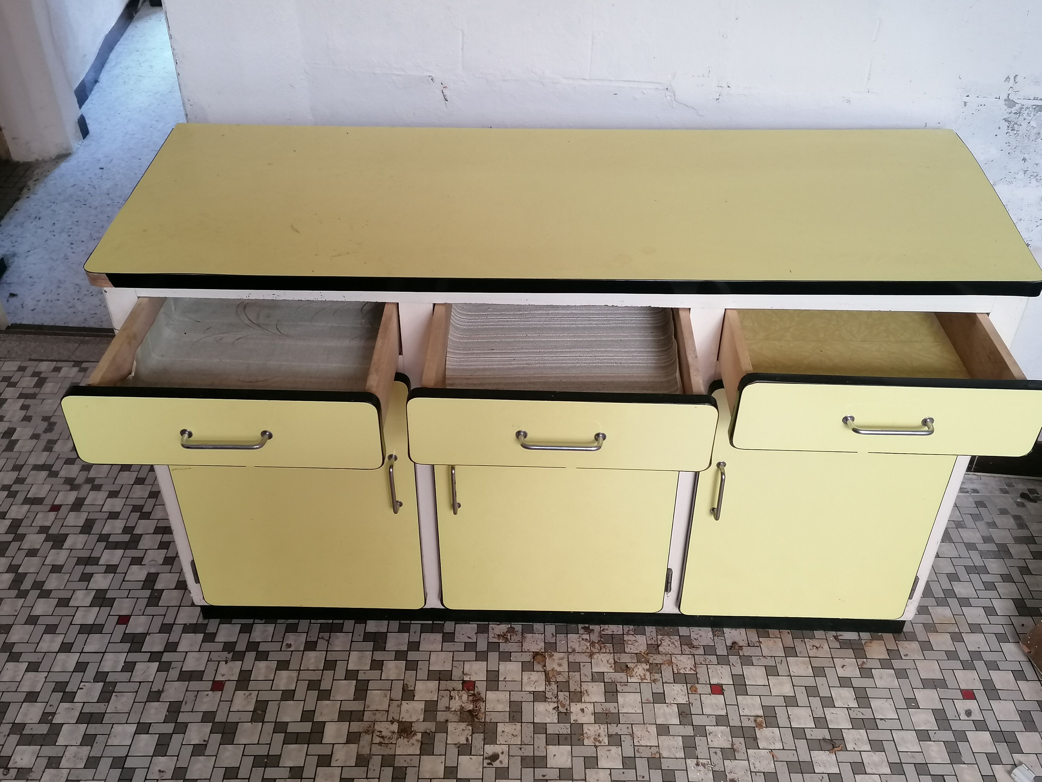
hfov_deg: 52.6
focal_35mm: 35
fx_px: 1054
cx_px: 521
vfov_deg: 40.7
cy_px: 391
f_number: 1.8
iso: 160
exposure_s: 1/33.3
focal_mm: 4.75
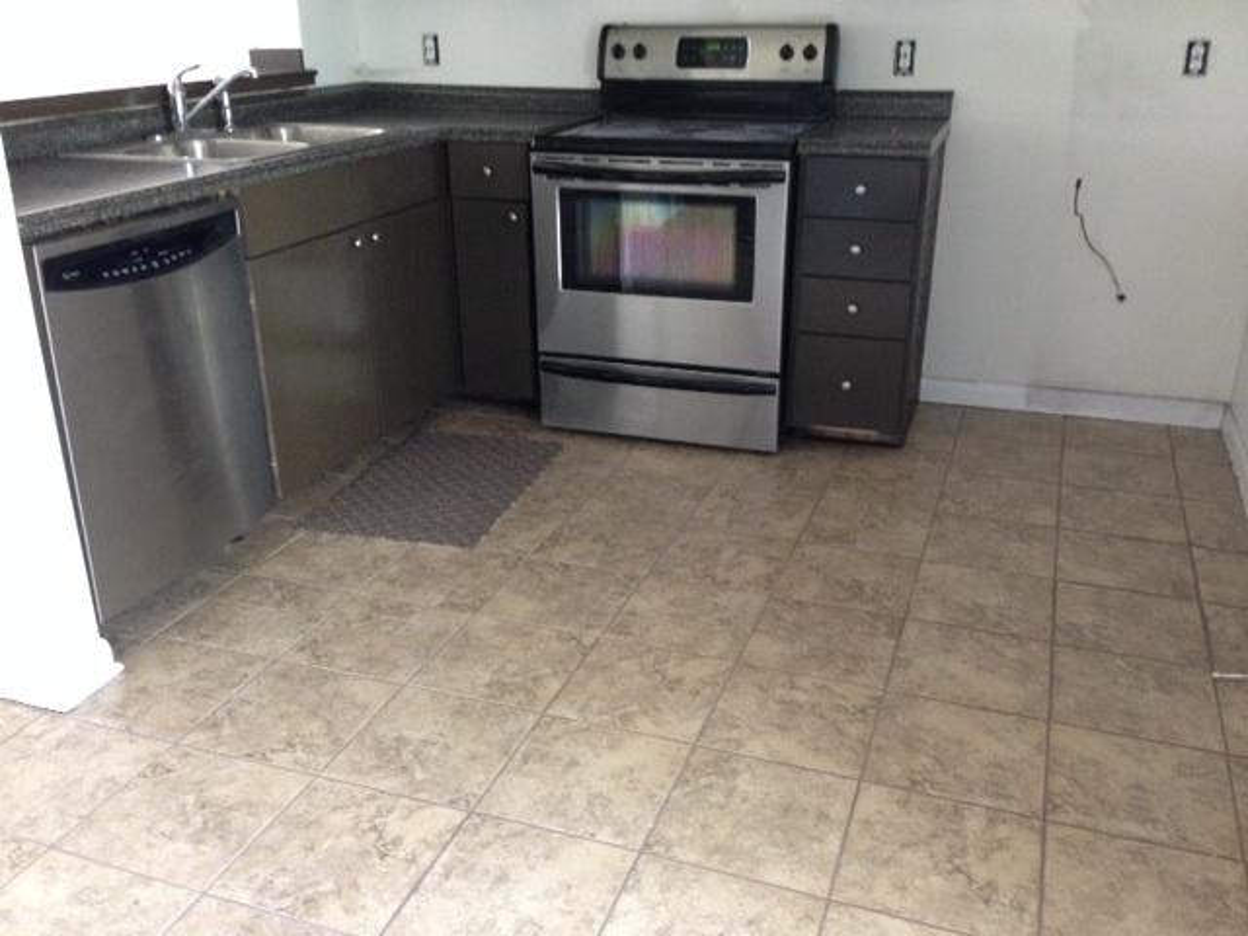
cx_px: 624
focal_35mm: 33
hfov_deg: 55.4
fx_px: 1190
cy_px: 468
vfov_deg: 42.9
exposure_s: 1/20
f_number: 2.4
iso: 320
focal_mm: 4.12
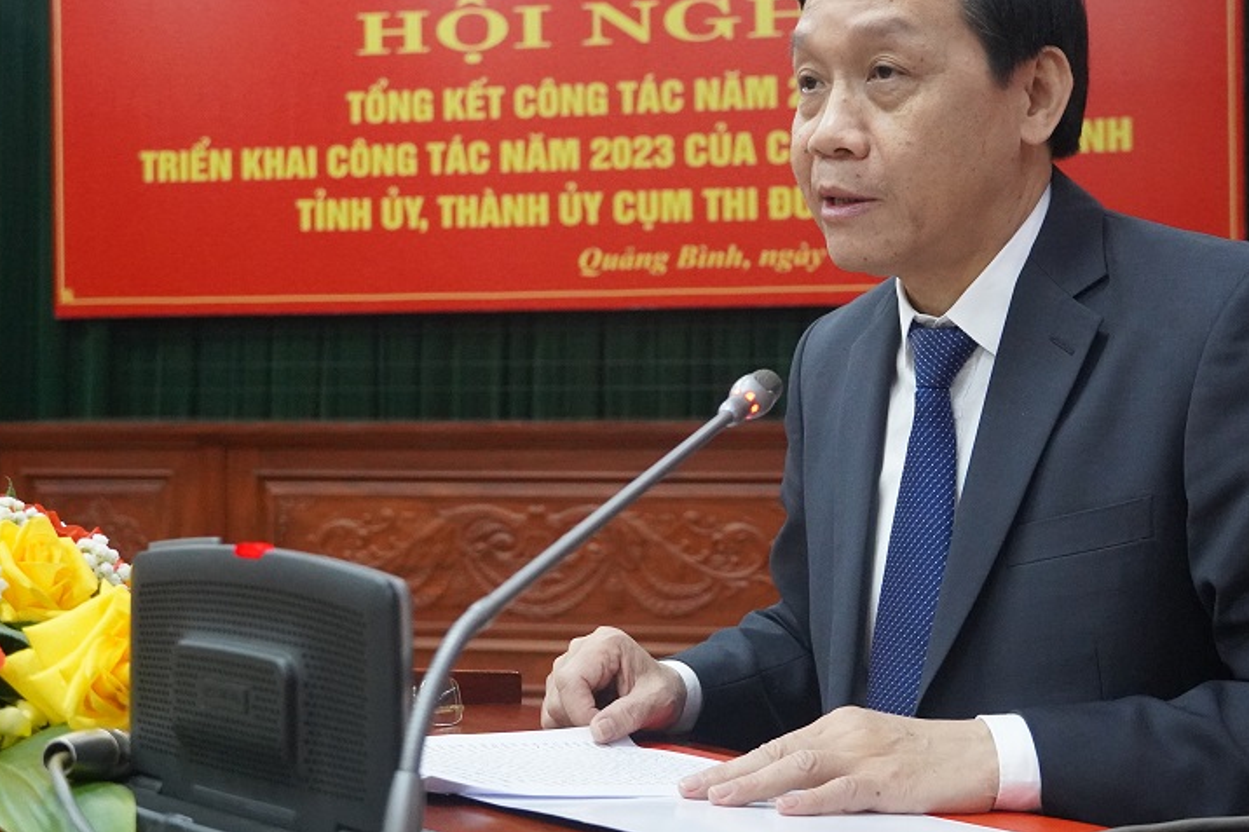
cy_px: 353
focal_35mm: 62
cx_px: 747
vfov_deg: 22.0
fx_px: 2139
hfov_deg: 32.5
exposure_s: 1/160
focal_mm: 31
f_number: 4.5
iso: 5000
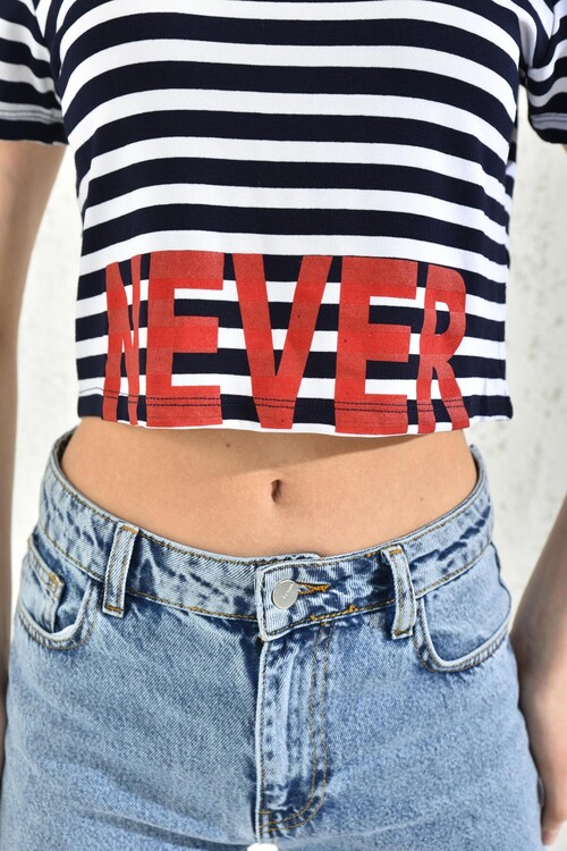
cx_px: 284
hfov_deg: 28.1
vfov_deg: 41.1
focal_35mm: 48
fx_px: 1134
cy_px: 426
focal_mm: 48
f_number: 7.1
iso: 100
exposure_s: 1/160
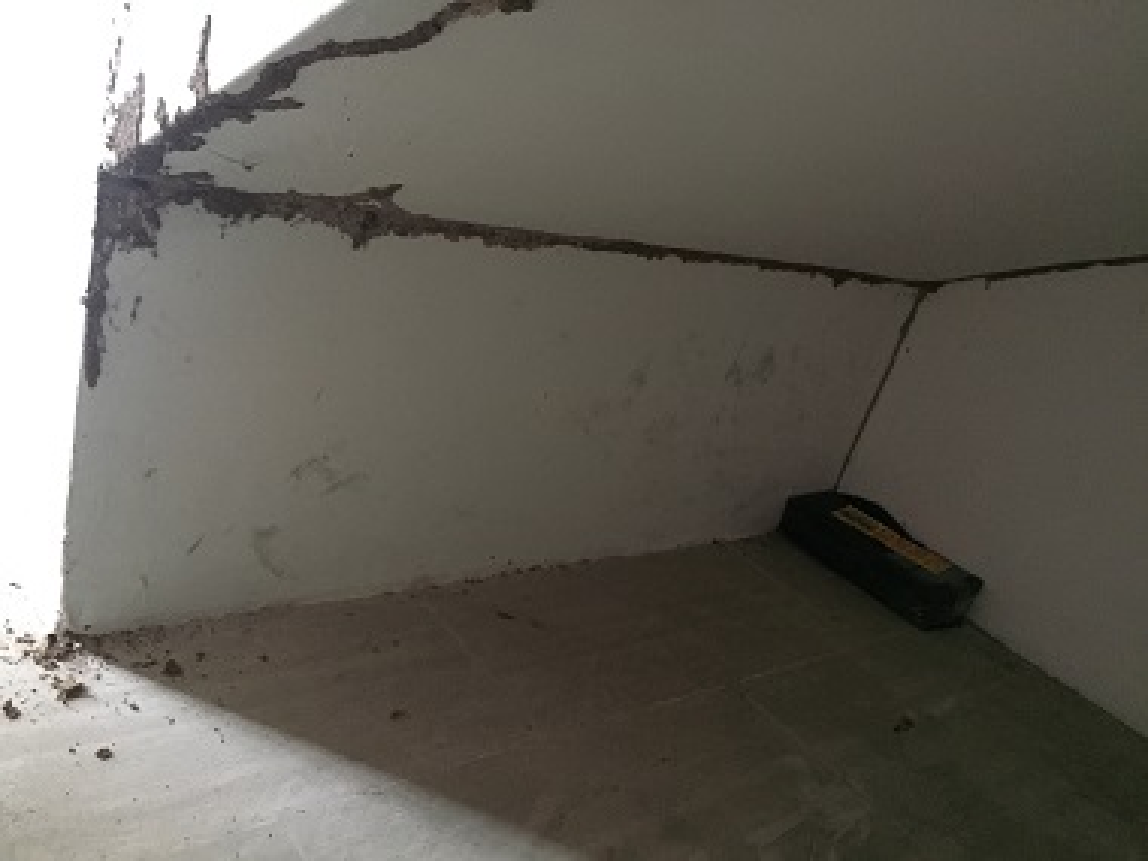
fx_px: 962
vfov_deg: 48.2
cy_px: 430
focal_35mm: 29
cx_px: 574
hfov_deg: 61.7
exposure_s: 1/17
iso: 1000
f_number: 2.2
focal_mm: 4.15
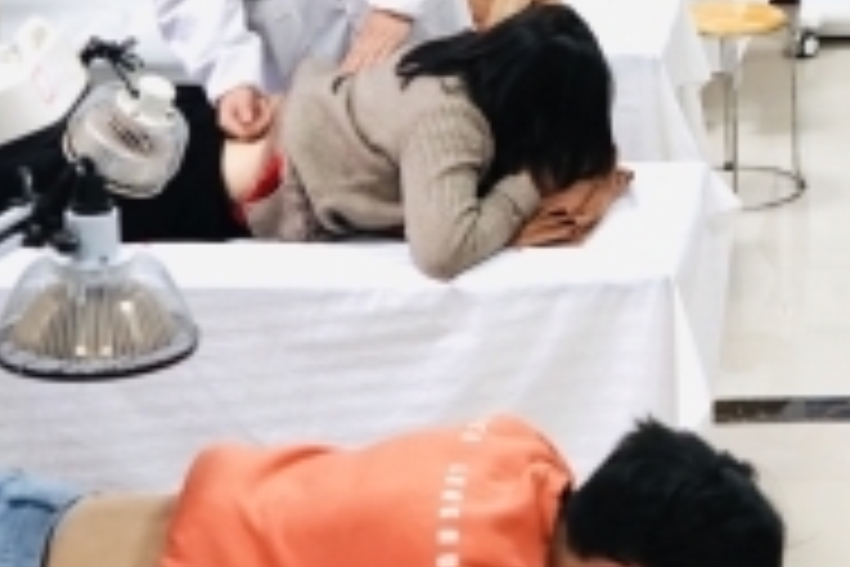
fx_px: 2479
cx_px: 850
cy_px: 68
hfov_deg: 18.9
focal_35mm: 105
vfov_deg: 12.9
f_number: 4
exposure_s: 1/160
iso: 1250
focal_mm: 33
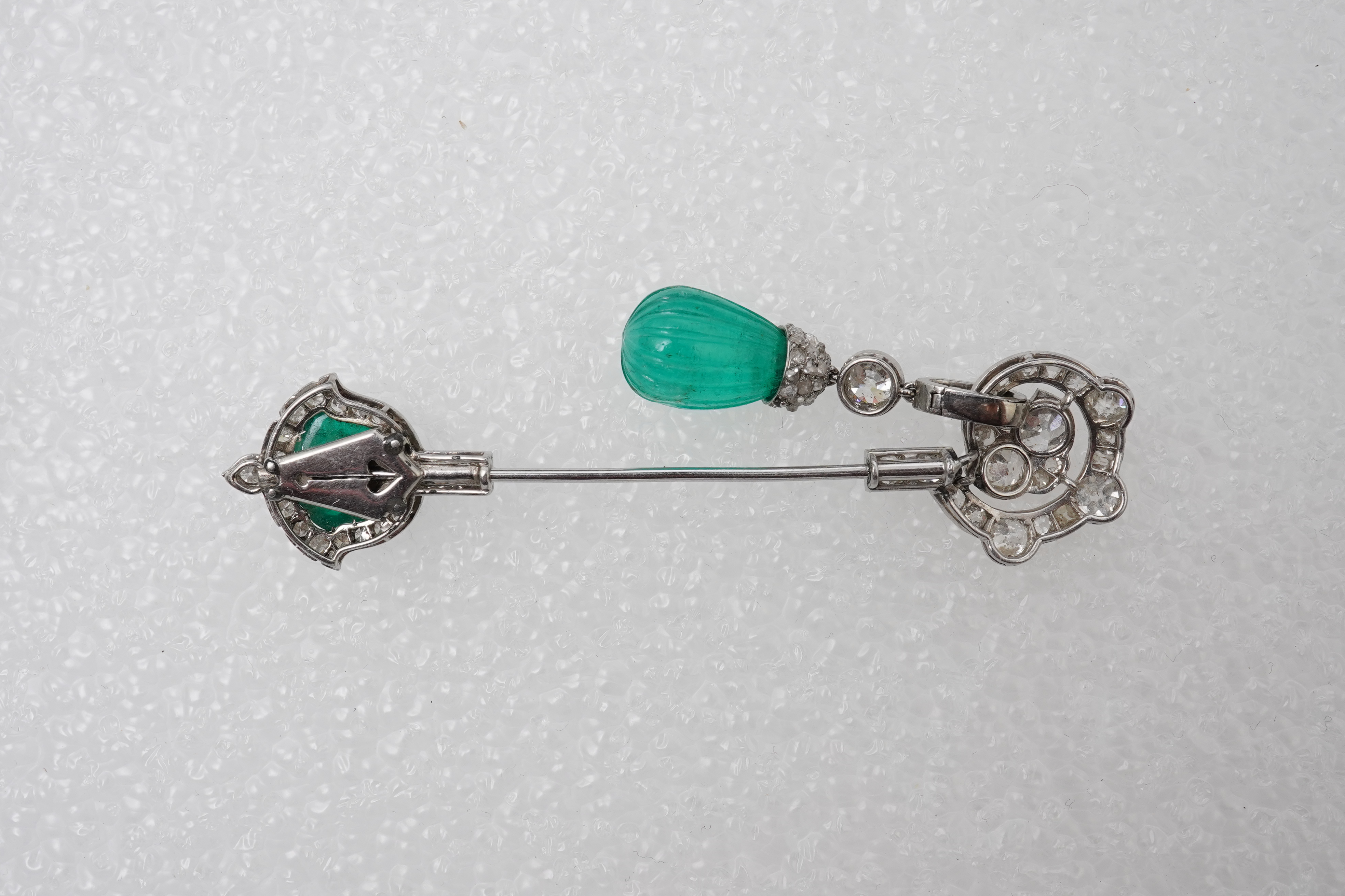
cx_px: 672
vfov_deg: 29.9
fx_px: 1681
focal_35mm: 45
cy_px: 448
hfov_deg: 43.6
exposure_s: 1/125
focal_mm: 30
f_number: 22
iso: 500
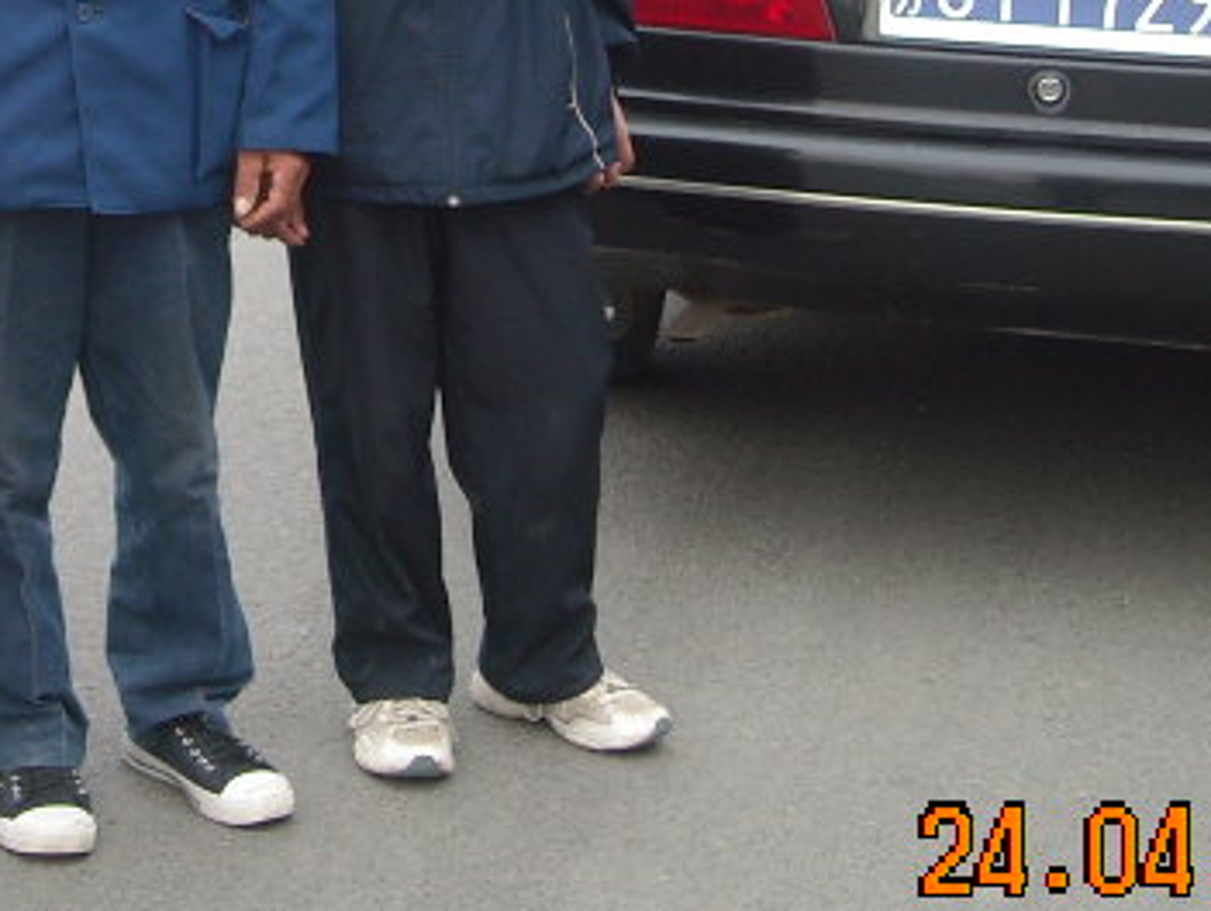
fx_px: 3572
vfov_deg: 14.1
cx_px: 186
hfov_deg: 19.0
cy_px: -197
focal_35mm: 102
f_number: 2.8
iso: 64
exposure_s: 1/176
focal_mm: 5.7
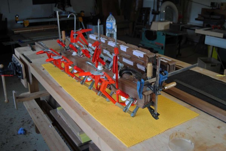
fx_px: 226
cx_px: 113
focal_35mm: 36
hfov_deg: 53.1
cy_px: 76
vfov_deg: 37.0
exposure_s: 1/60
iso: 200
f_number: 3.8
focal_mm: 24
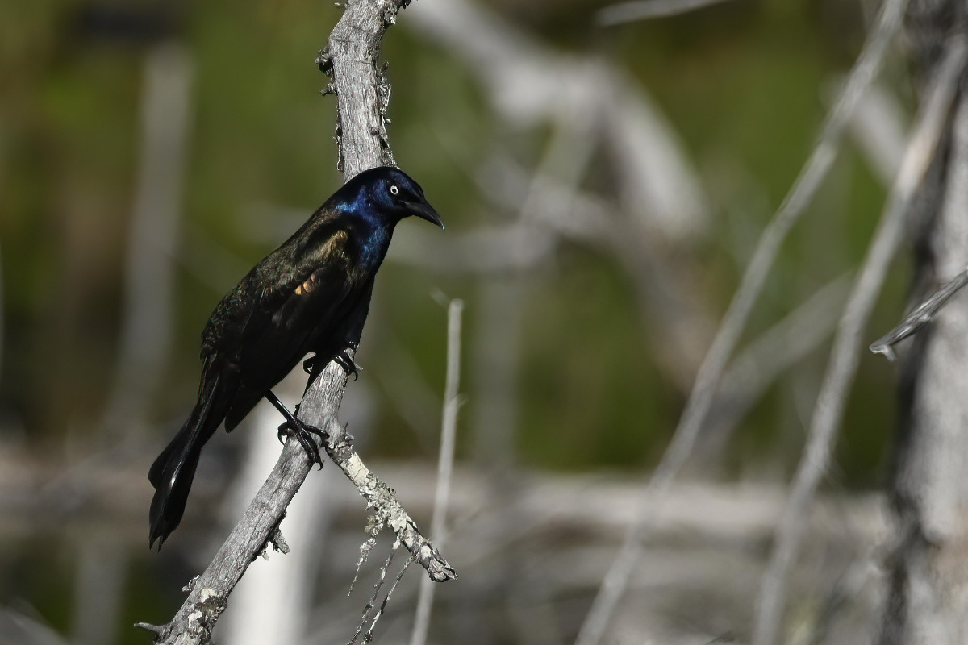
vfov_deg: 2.7
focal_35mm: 500
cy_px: 322
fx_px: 13443
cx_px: 484
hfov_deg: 4.1
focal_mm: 500
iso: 800
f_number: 9
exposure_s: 1/3200
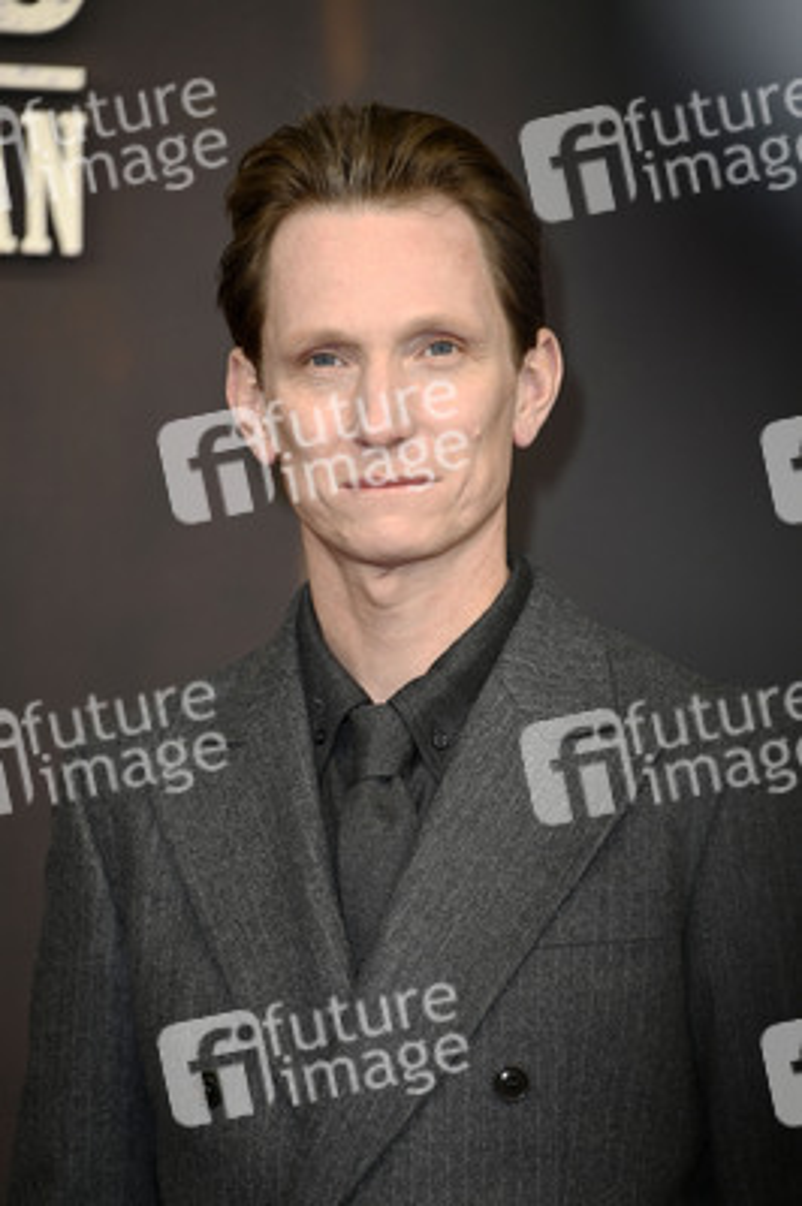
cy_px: 603
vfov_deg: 8.2
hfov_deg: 5.5
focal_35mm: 250
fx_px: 8368
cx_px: 401
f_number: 5.6
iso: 500
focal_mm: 250
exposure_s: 1/250
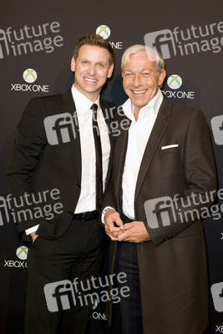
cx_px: 112
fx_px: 446
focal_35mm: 48
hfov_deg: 28.1
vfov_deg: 41.1
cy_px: 167
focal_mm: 48
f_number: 5.6
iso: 1000
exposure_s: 1/250
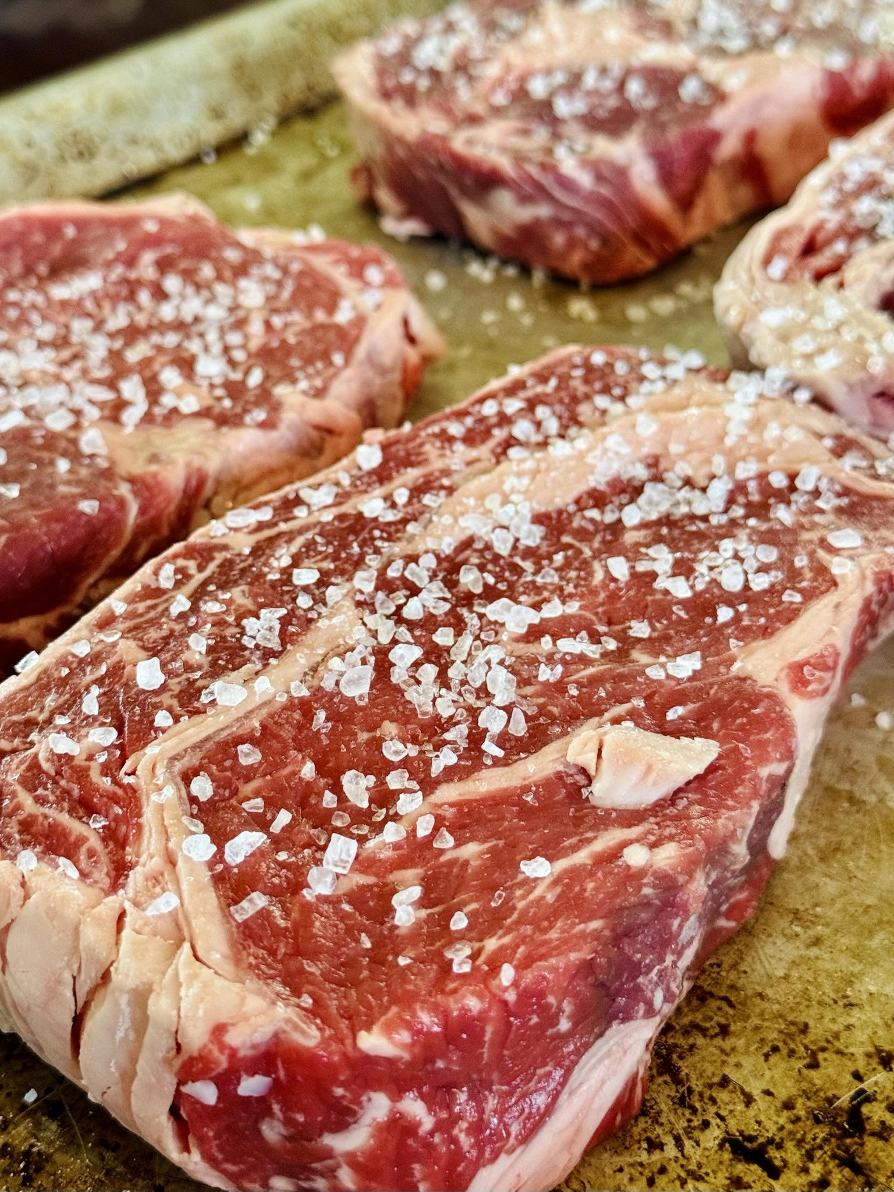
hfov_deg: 30.3
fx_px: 1653
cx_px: 447
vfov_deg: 39.7
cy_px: 596
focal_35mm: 48
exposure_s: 1/60
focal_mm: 6.76
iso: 250
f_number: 1.78
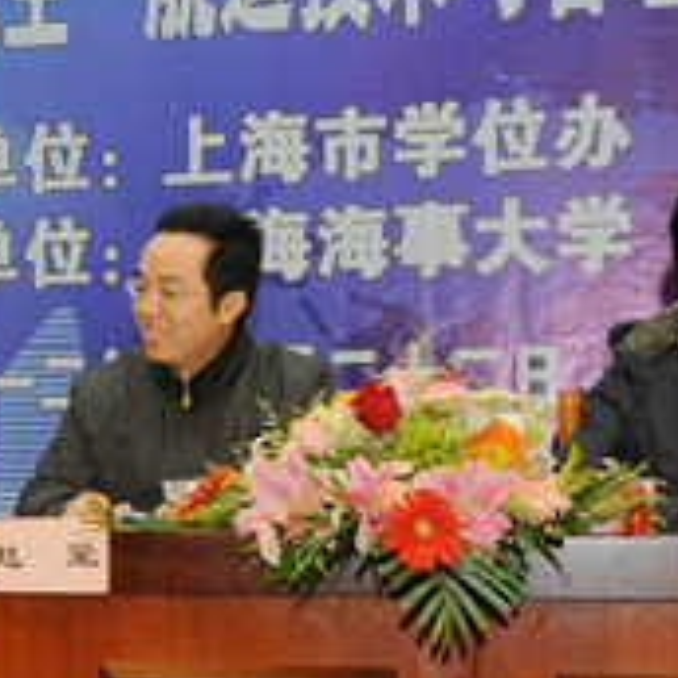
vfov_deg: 17.3
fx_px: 2216
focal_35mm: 100
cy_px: 485
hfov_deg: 16.9
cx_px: -67
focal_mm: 29
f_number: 7.1
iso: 2000
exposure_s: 1/60
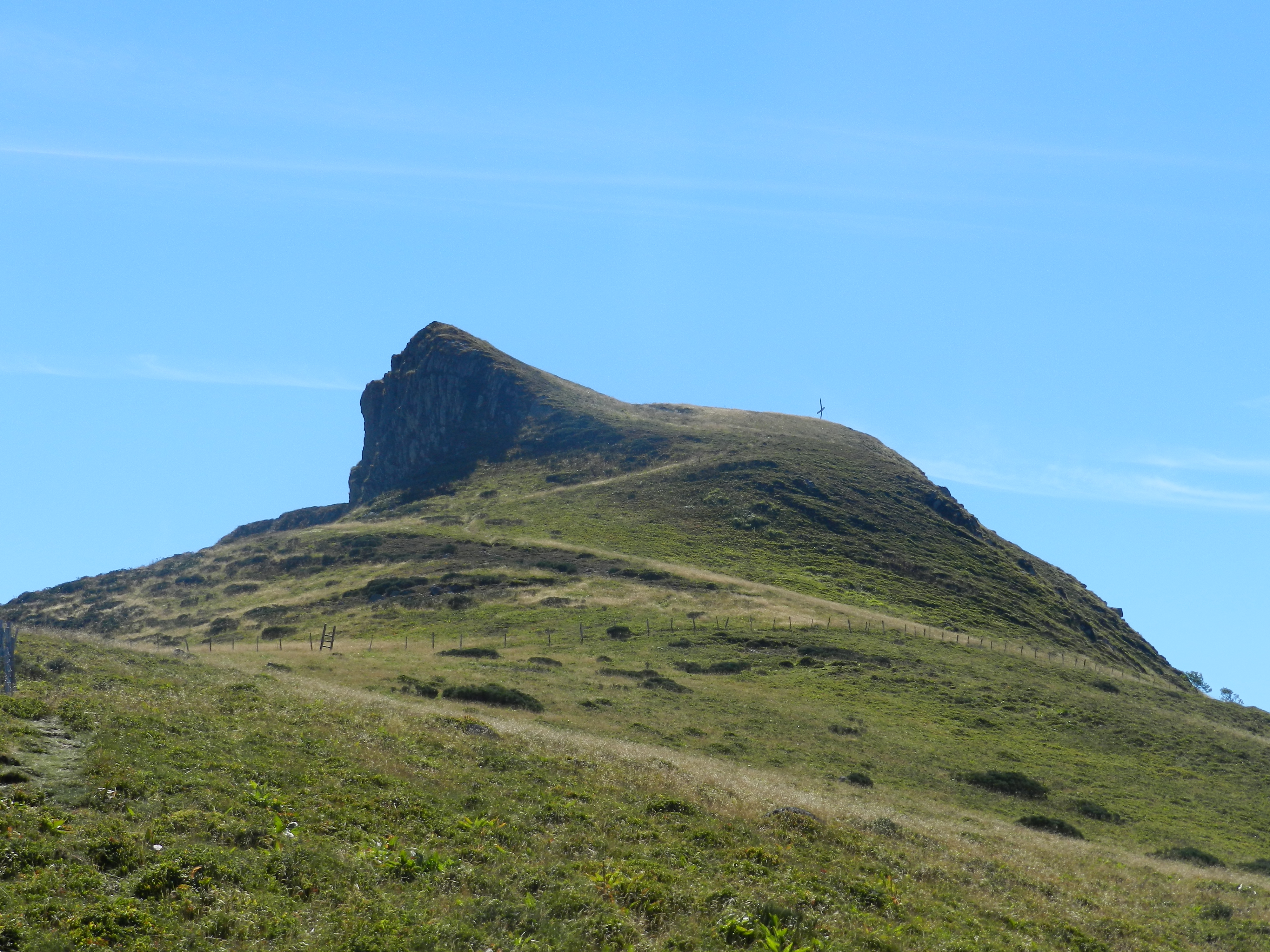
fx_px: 2788
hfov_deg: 25.7
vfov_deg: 19.4
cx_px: 635
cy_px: 476
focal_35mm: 76
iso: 160
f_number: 4.8
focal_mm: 13.5
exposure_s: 1/800
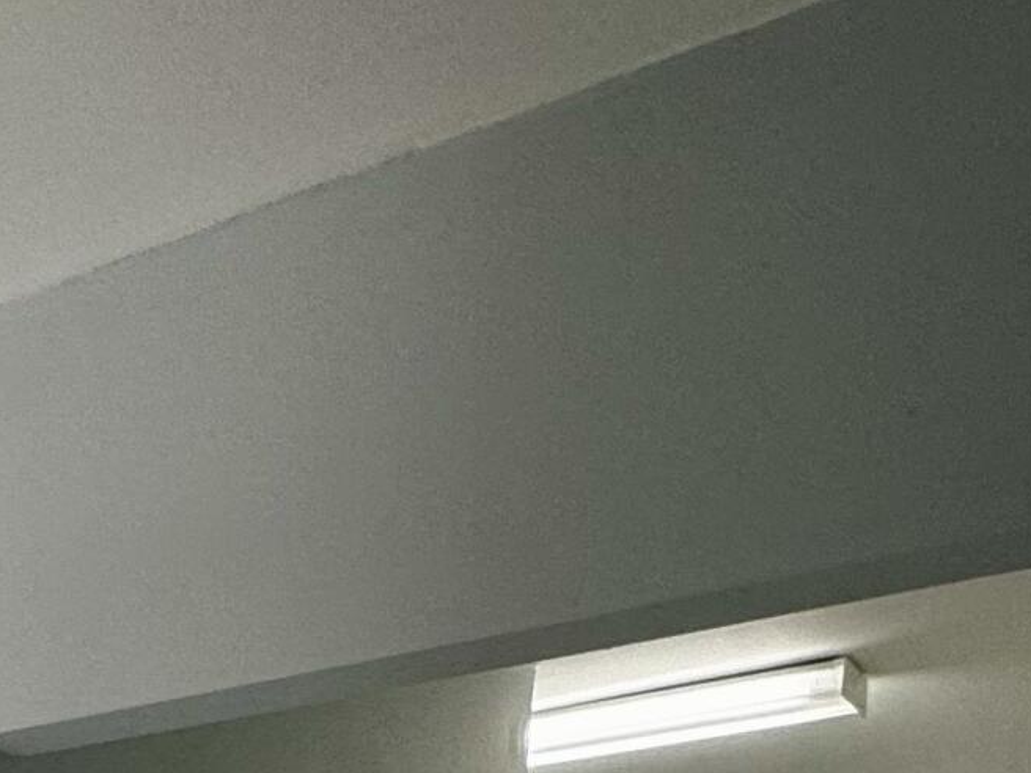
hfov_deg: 25.5
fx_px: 1906
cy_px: 1587
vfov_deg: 16.7
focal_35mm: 64
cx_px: -349
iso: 125
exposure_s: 1/120
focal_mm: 2.22
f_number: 2.2
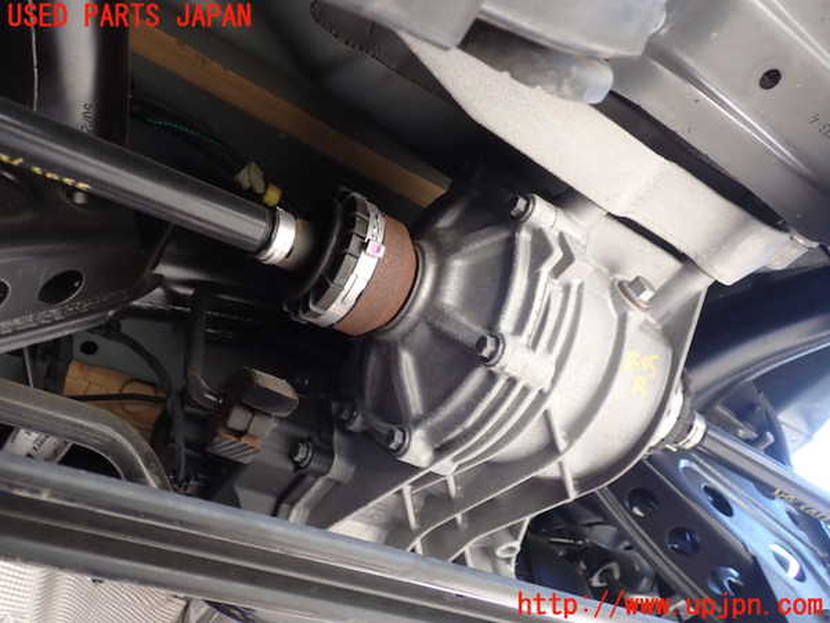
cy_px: 312
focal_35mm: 30
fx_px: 719
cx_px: 415
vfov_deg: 46.8
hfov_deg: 60.0
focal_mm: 5.4
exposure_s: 1/60
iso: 125
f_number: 2.3
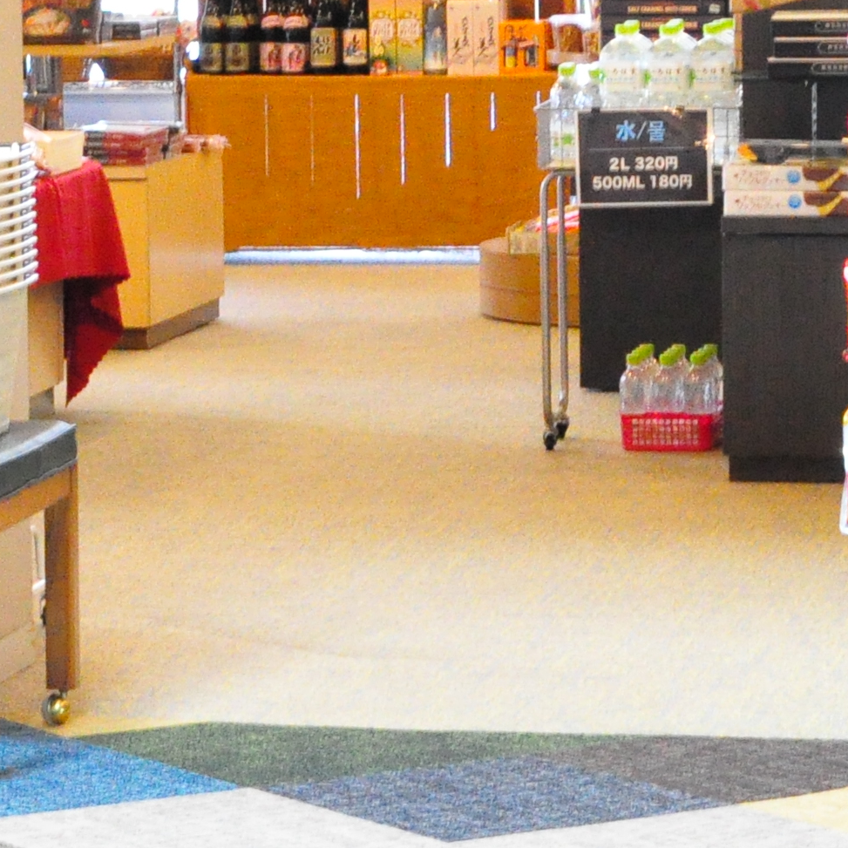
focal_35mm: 174
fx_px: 4819
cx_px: 143
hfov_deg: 10.0
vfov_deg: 10.0
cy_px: 69
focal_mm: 31
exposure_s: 1/15
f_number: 11
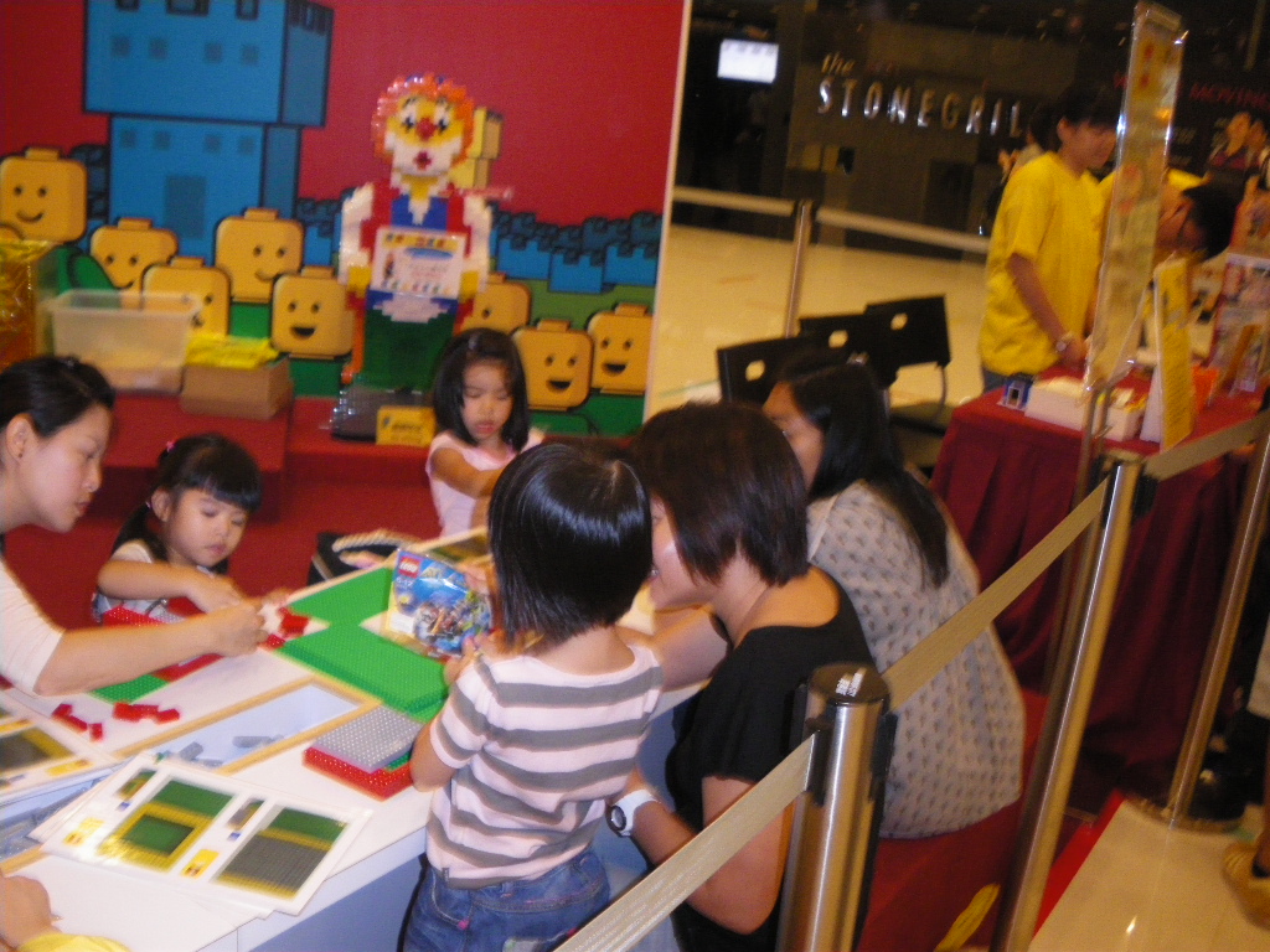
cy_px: 476
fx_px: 1321
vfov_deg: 39.7
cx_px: 635
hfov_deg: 51.4
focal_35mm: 36
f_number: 3.5
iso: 400
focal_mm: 6.3
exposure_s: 1/50
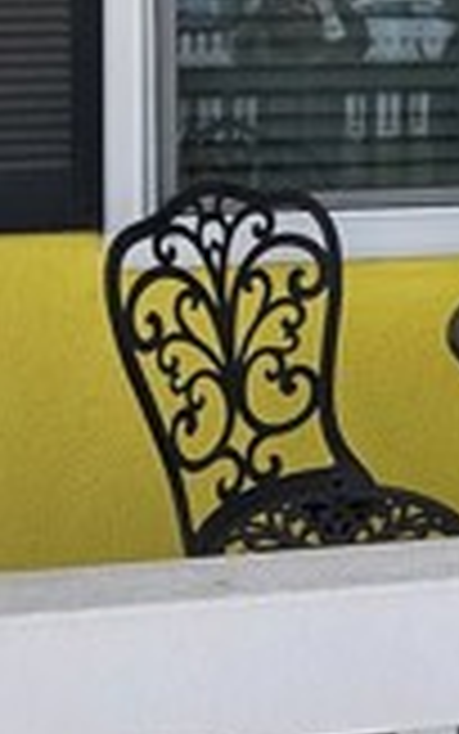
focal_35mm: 54
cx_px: 495
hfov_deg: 22.7
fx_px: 1080
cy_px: -36
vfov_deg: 33.6
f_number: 2.2
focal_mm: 2.2
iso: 50
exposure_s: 1/1387
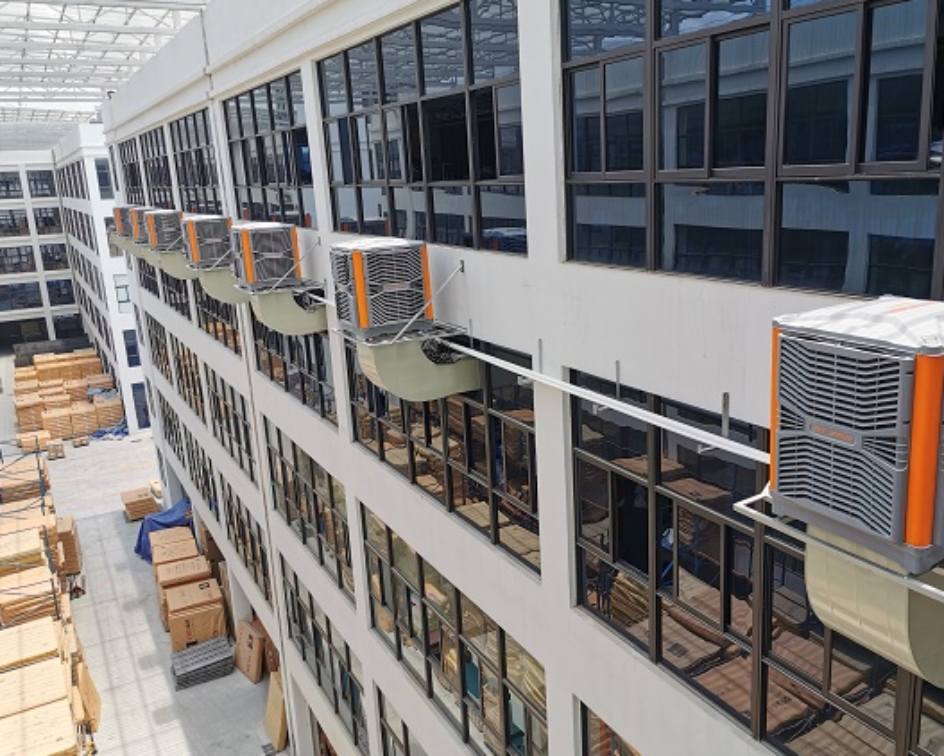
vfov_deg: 48.5
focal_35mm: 30
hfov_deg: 58.6
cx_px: 532
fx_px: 838
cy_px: 378
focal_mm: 5.56
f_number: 1.6
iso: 50
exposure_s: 1/1560
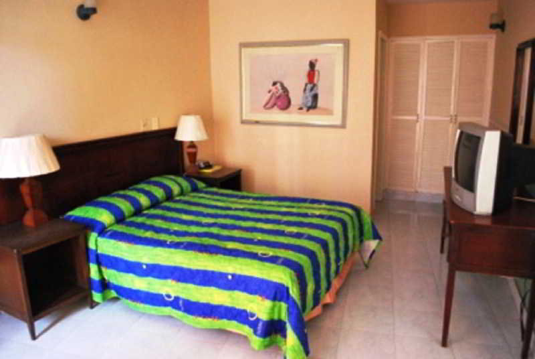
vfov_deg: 48.1
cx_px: 268
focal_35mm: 27
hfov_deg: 67.3
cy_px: 180
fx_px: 402
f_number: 3.5
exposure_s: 1/30
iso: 1600
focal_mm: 18
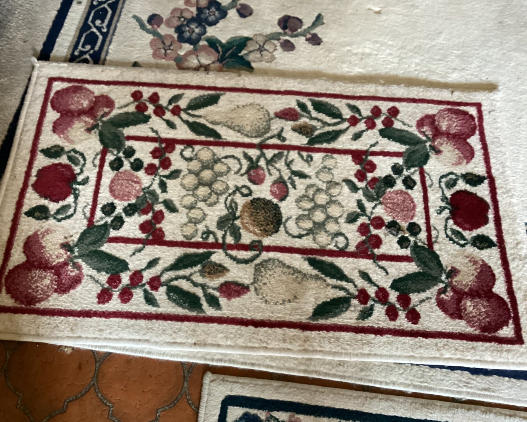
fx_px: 515
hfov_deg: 54.2
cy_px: 215
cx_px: 243
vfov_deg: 44.6
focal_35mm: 33
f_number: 2.4
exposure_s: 1/30
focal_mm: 3.3
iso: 320
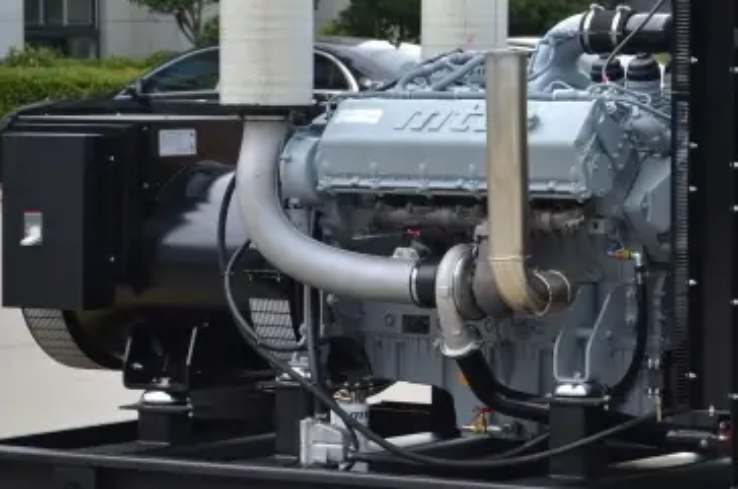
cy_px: 166
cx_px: 511
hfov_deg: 10.8
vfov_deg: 7.2
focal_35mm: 191
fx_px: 3907
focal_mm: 58
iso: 250
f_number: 5
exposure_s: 1/160
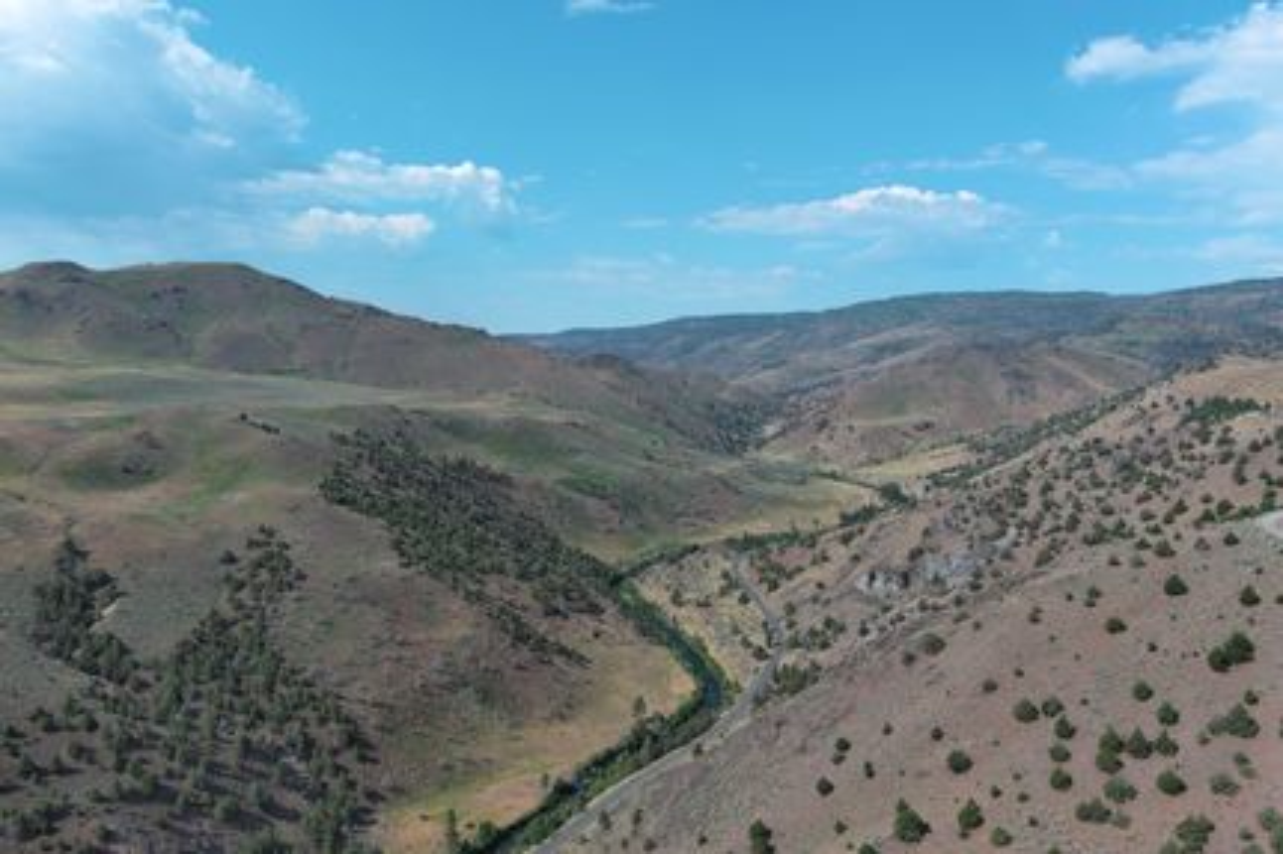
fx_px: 1033
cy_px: 427
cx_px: 642
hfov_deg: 63.7
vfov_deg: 44.9
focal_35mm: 29
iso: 100
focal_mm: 10.57
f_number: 2.8
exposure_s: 1/1357
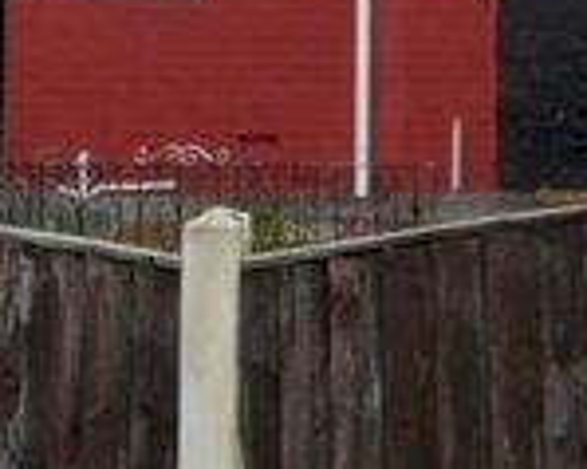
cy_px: -160
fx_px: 1597
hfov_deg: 20.2
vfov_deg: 15.8
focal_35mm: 92
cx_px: 591
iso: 80
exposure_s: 1/640
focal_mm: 3.6
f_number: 2.8
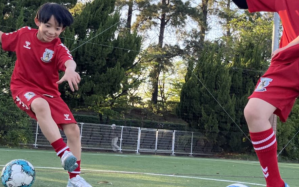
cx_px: 200
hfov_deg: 33.7
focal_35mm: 60
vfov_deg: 21.6
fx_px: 489
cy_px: 94
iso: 50
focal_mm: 5.1
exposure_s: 1/381
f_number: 1.6
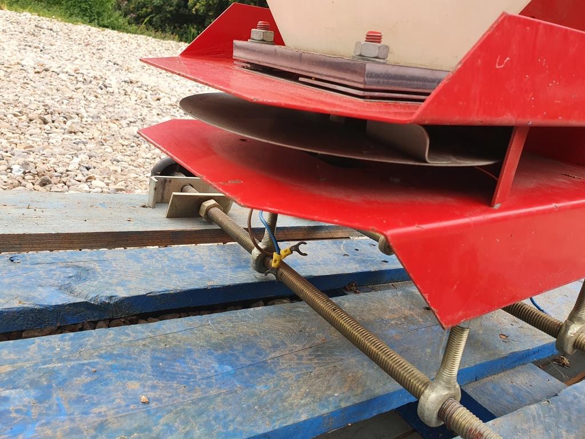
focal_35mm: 26
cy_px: 220
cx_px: 292
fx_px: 439
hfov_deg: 67.3
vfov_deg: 53.1
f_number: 2.4
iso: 50
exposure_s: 1/141
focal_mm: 4.32
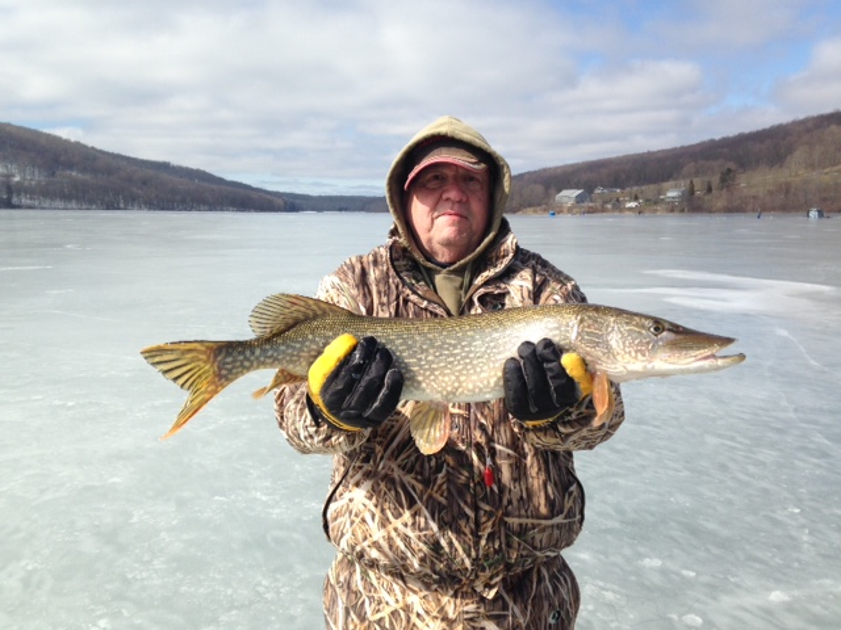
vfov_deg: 42.9
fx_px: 802
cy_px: 315
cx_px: 420
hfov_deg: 55.4
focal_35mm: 33
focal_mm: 4.12
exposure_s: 1/1642
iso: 50
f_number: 2.4
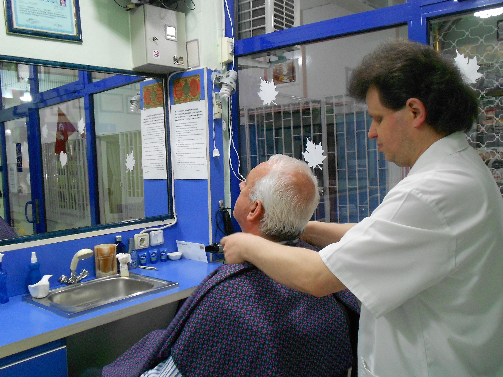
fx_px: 465
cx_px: 252
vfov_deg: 44.2
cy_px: 188
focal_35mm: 32
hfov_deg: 56.8
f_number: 3.6
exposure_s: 1/30
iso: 320
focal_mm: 5.8
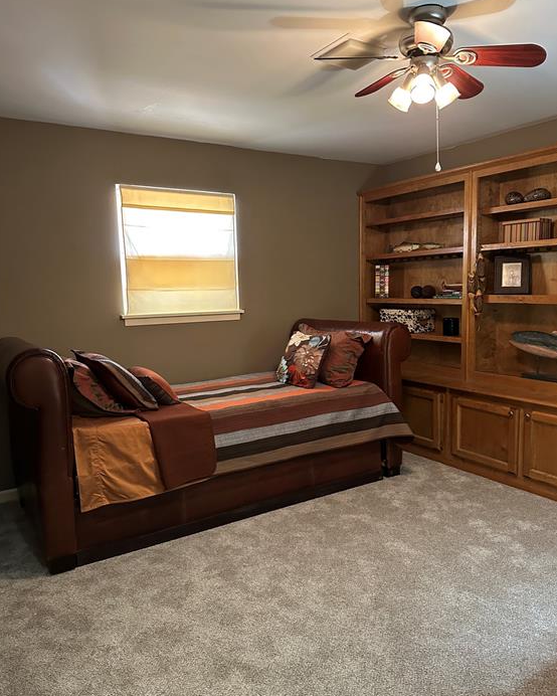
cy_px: 347
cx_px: 283
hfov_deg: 55.0
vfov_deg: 66.0
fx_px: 536
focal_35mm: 26
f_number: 1.78
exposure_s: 1/60
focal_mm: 6.86
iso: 640
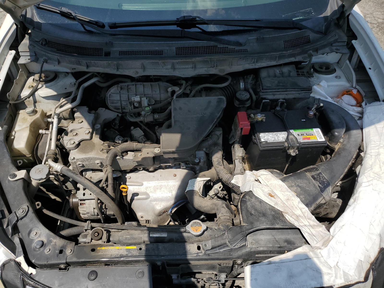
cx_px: 192
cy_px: 144
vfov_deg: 53.1
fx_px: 288
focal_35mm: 26
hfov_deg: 67.3
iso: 50
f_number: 1.5
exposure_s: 1/5000
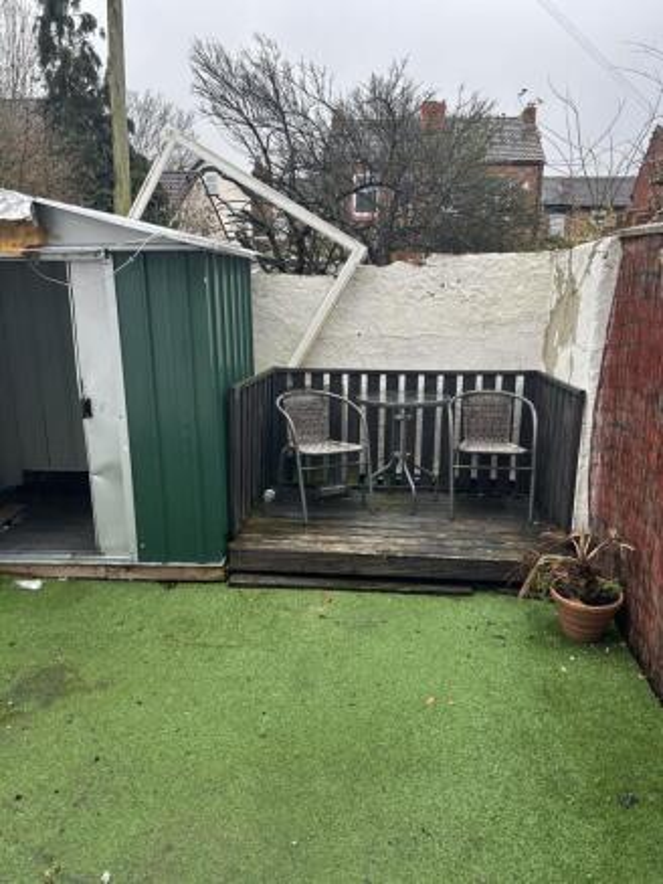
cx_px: 332
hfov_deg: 53.1
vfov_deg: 67.3
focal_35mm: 26
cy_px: 442
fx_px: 664
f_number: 1.5
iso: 50
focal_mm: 5.7
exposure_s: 1/121
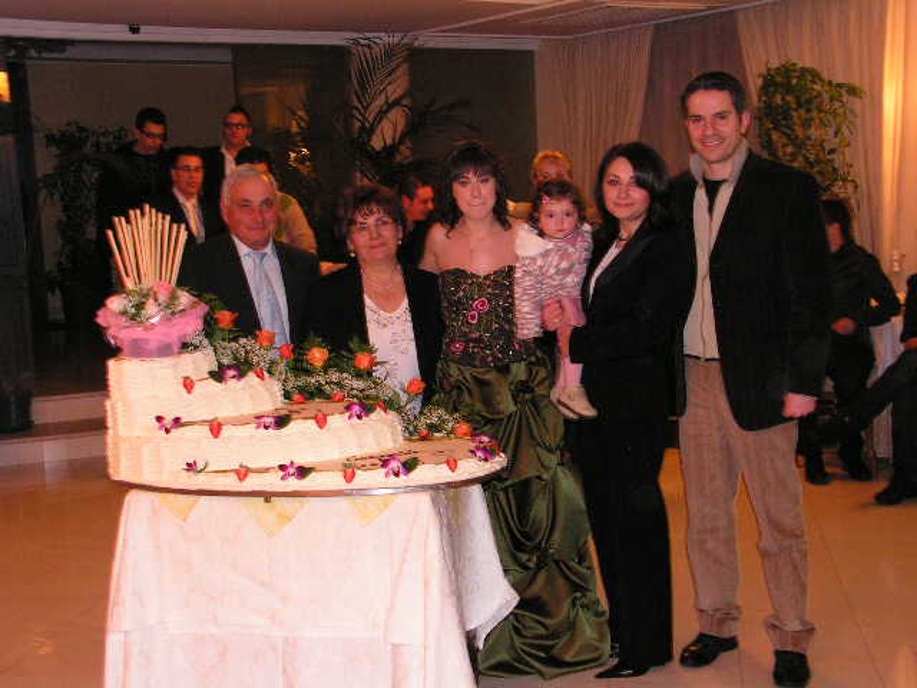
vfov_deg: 30.3
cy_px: 344
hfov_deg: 39.7
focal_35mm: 48
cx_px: 458
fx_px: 1272
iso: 200
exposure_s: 1/40
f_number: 3.2
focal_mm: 8.1
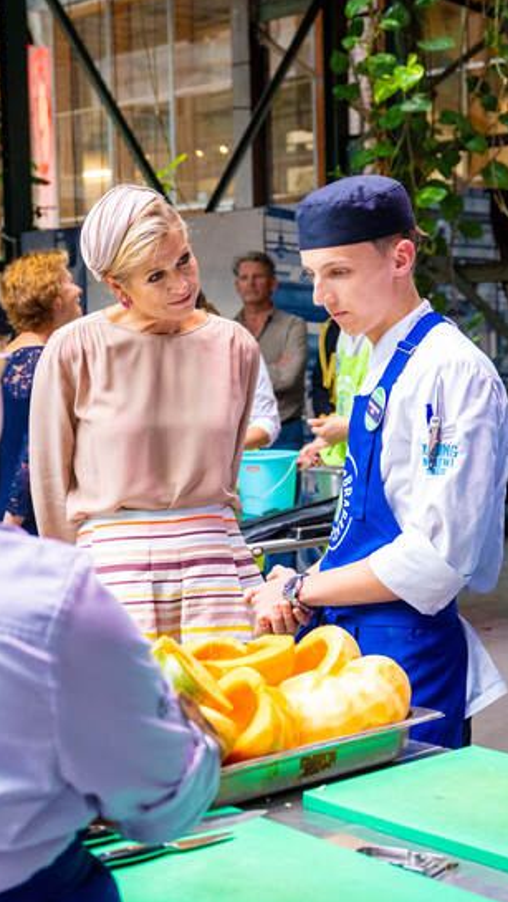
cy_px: 449
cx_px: 232
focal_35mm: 67
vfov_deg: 31.4
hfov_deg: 18.0
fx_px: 1603
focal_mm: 42
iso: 2000
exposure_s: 1/160
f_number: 4
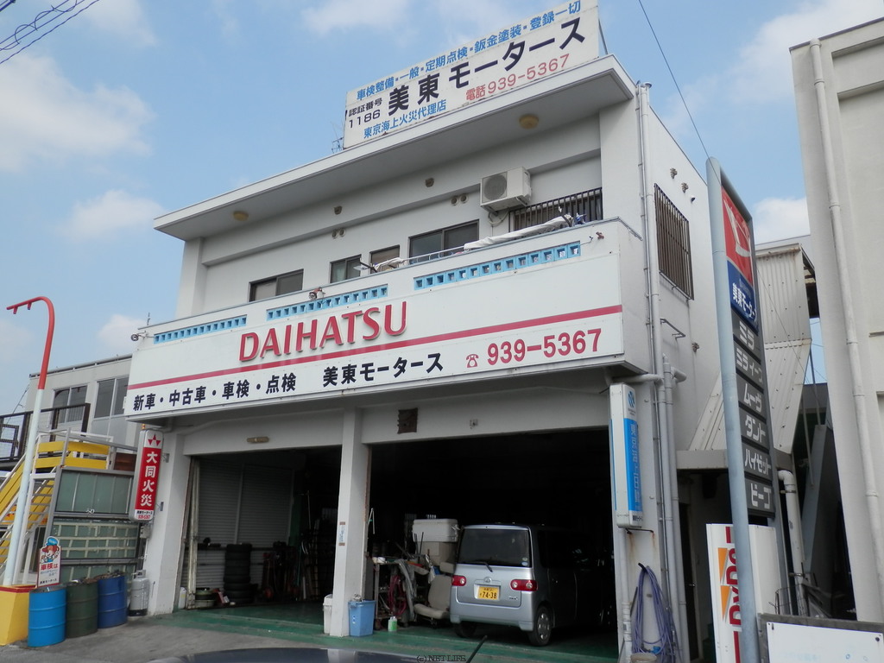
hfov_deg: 65.3
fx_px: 690
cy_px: 332
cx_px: 442
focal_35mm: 27
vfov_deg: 51.4
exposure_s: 1/125
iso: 80
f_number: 9
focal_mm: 5
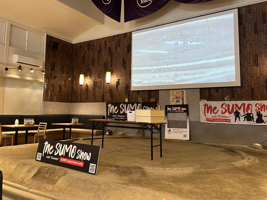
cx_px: 116
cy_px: 84
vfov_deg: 46.6
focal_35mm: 30
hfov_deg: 59.8
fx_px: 231
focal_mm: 6.86
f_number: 1.78
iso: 200
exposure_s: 1/50
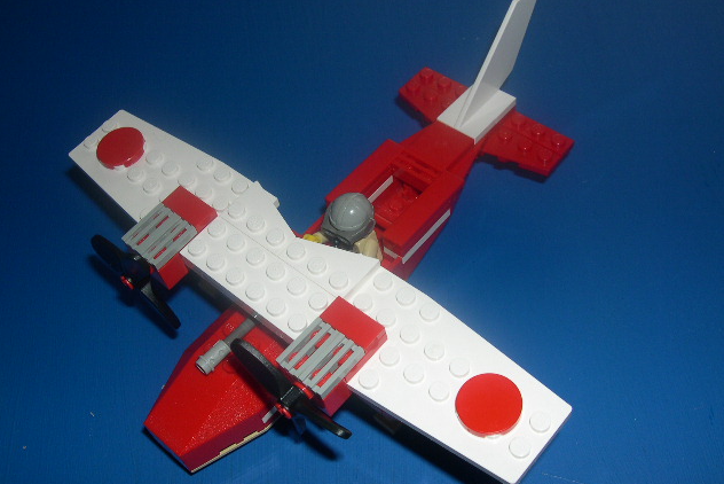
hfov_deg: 48.4
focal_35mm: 40
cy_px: 253
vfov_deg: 33.4
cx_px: 359
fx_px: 805
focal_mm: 8
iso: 100
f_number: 7.6
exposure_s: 1/30
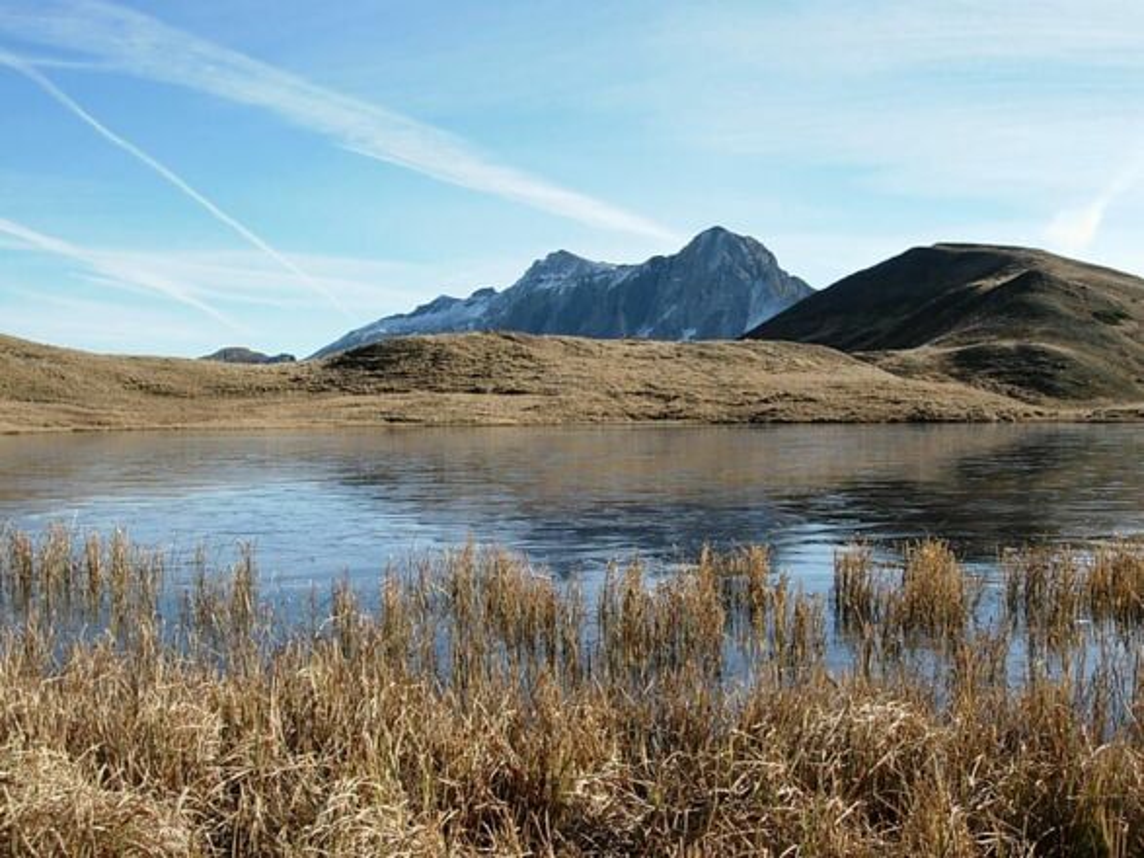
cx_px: 572
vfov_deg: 37.7
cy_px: 429
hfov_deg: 49.0
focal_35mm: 38
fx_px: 1256
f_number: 4.8
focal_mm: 7.8
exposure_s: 1/592
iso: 79
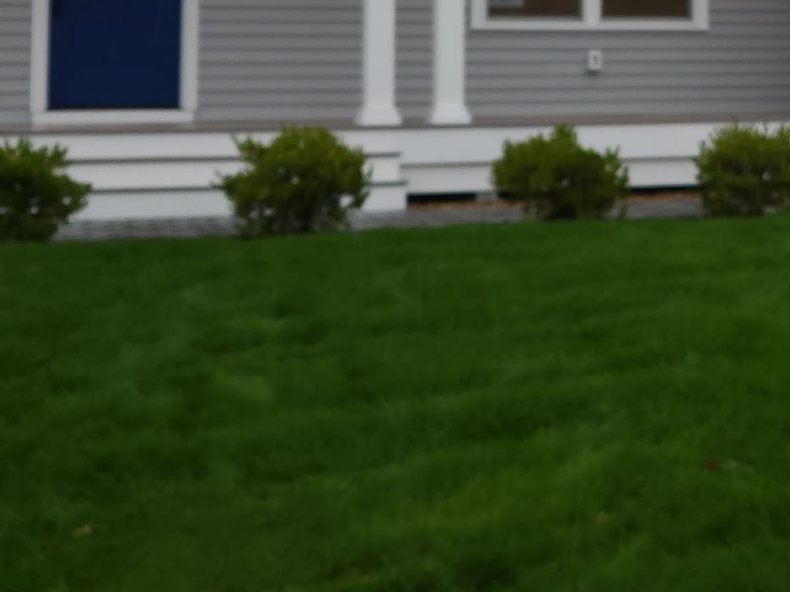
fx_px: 1780
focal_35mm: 78
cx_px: 695
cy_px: -46
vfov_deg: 18.2
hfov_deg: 24.4
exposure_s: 1/194
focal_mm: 5.4
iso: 40
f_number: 1.8
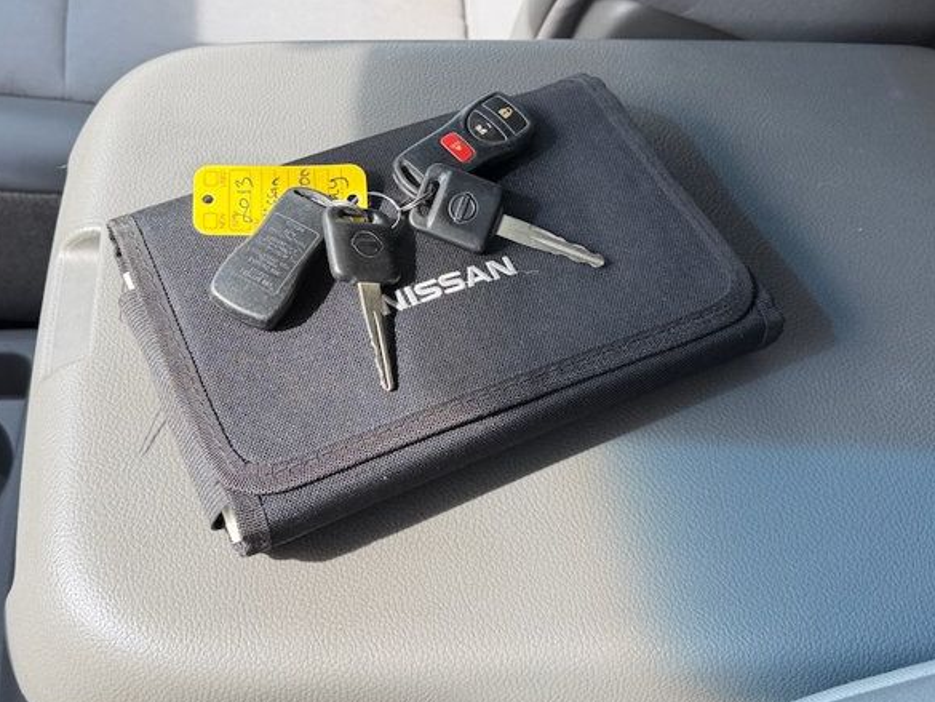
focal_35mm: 42
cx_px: 323
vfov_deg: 34.0
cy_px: 227
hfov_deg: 44.2
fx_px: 1135
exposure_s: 1/387
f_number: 1.78
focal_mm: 6.76
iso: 80
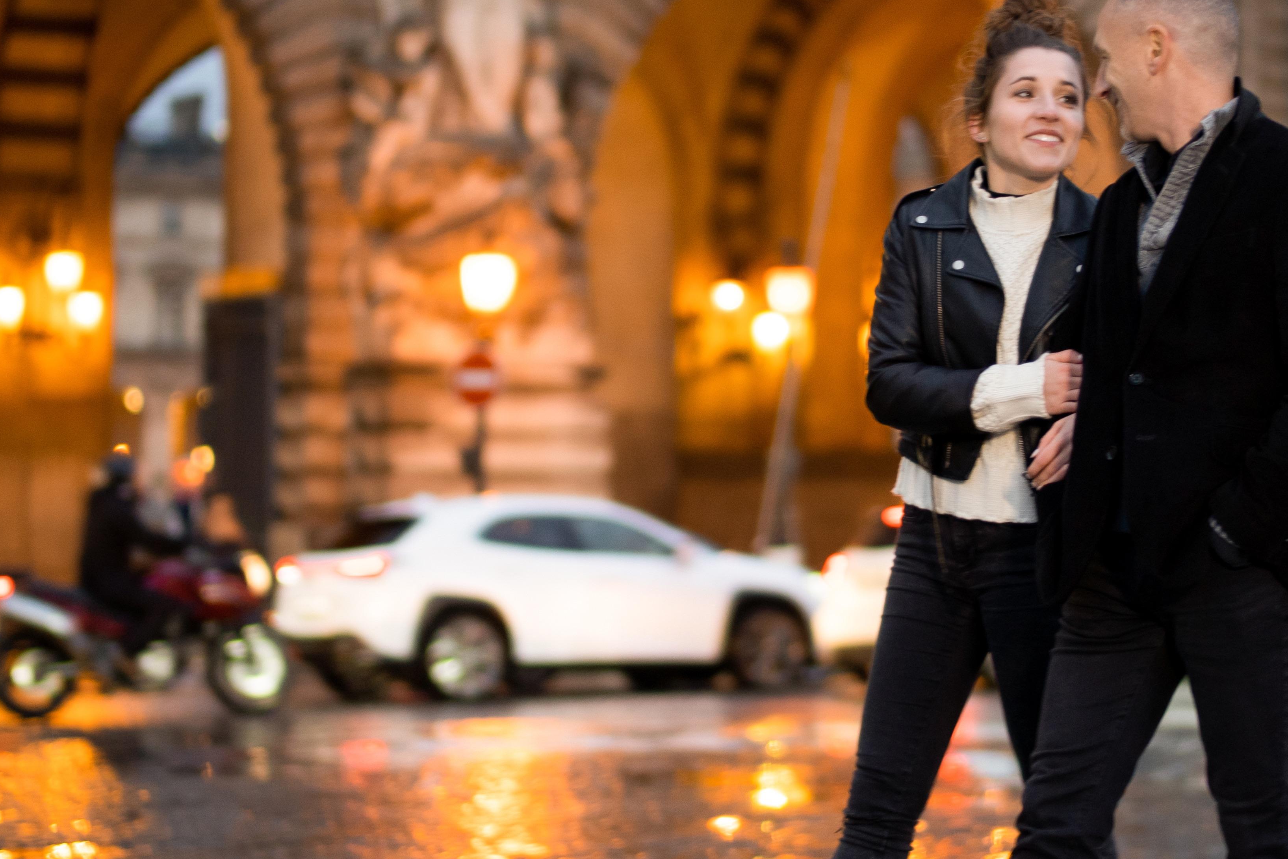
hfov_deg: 22.1
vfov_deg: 14.9
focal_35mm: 92
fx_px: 3291
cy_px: 423
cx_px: 785
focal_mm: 50
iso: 800
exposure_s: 1/125
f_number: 1.4
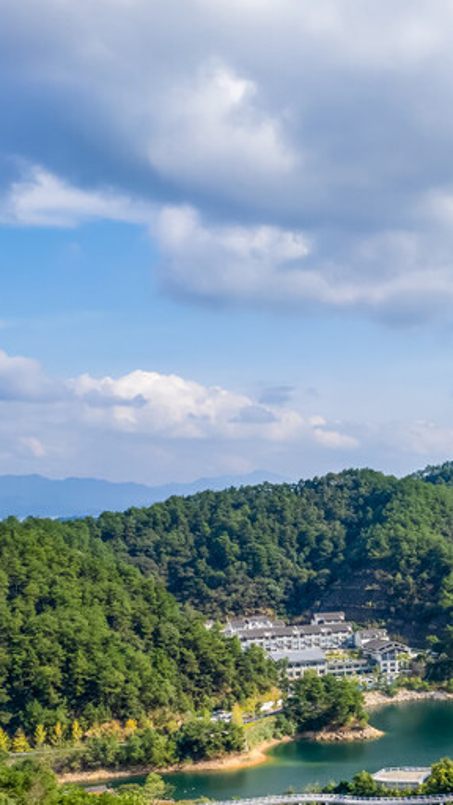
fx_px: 1153
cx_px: 746
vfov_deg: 37.4
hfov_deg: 18.6
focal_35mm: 54
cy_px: 618
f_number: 2.8
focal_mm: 8.38
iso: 100
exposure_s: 1/2000
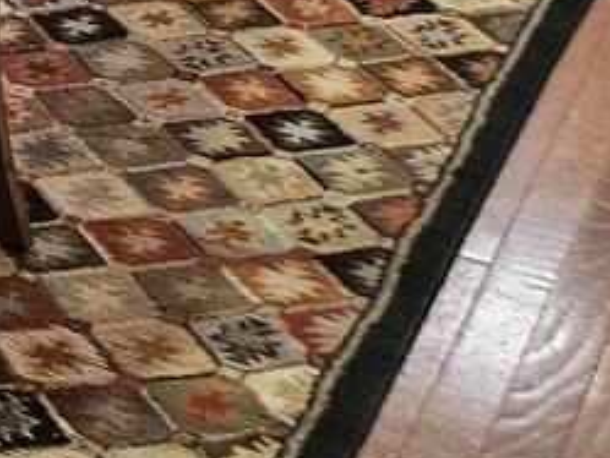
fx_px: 2345
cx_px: -1147
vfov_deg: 10.7
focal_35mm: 133
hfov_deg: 10.8
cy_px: -282
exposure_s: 1/40
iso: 640
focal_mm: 5.4
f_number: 1.8
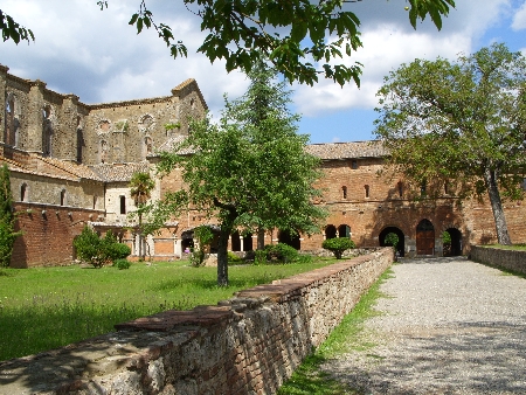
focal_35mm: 38
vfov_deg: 37.8
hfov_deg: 49.0
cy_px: 198
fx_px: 578
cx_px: 263
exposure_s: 1/209
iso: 50
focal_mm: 7.8
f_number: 7.4
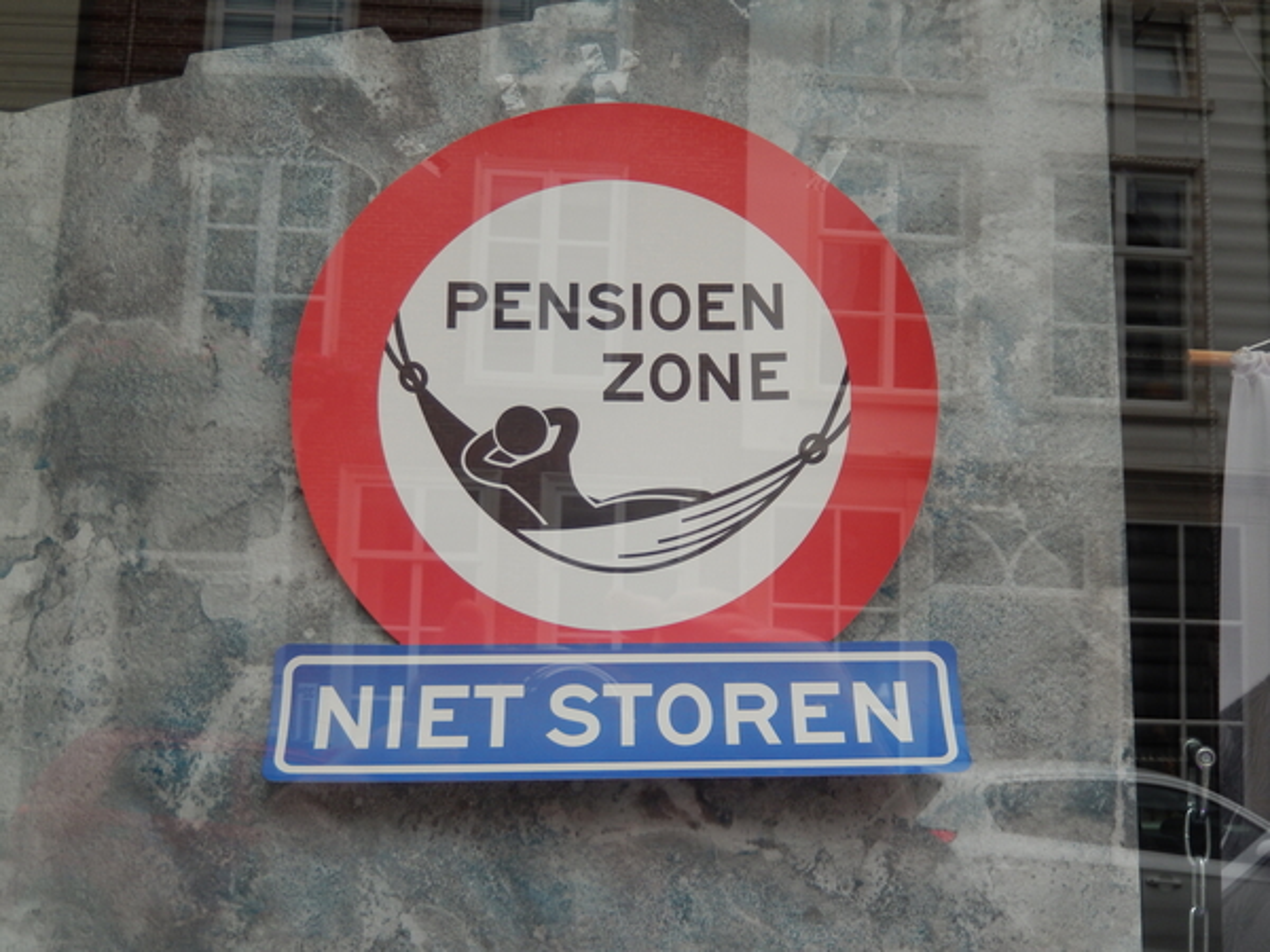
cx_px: 635
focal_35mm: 45
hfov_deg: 42.1
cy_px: 476
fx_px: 1651
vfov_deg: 32.2
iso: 125
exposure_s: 1/160
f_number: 4.3
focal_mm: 8.1
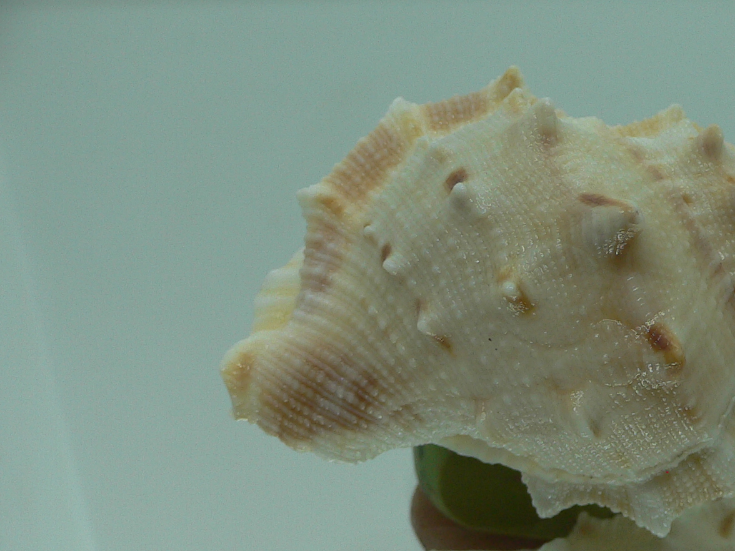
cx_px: 597
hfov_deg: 31.3
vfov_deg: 24.3
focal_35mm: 60
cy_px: 379
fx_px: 1274
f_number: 2.8
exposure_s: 1/80
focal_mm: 4.6
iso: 80
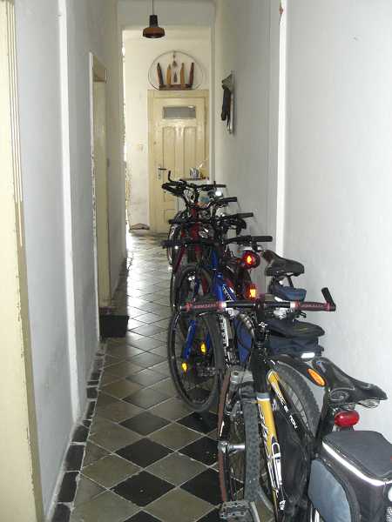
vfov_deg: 49.0
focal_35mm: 38
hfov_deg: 37.7
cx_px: 196
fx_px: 574
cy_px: 261
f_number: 3.1
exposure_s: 1/60
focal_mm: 6.3
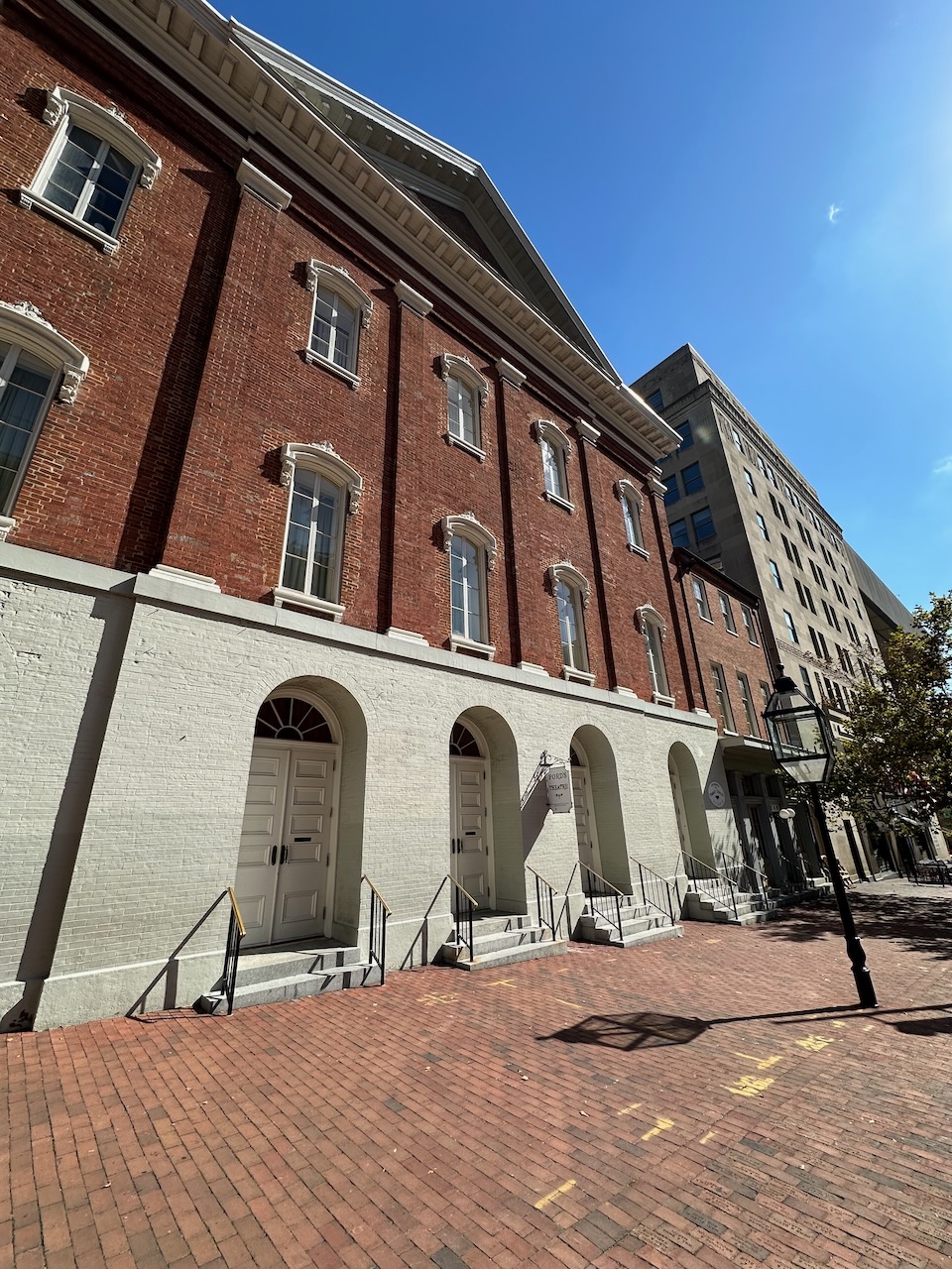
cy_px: 634
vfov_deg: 102.1
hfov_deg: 85.7
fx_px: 513
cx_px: 476
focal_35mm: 14
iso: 50
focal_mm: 2.22
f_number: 2.2
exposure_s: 1/1916
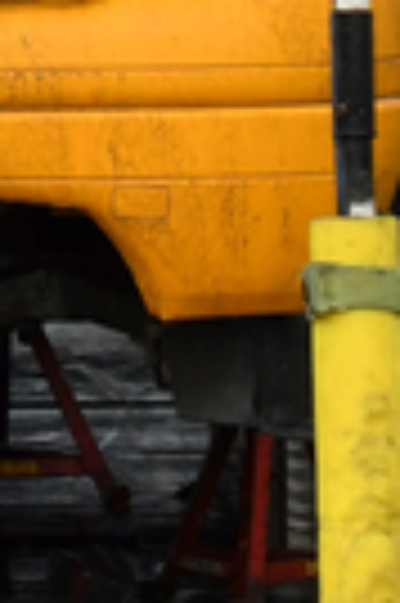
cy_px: -292
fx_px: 13417
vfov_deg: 2.6
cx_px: -249
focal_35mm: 803
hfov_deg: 1.7
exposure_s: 1/500
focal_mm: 70
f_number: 5.6
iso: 500
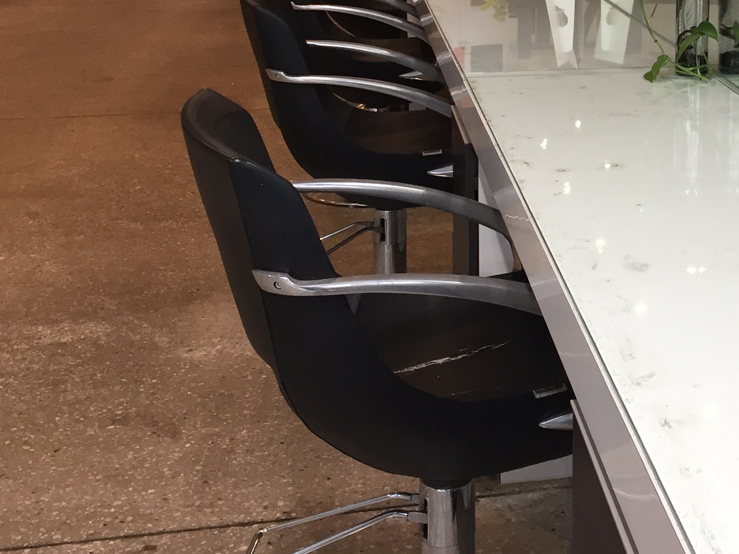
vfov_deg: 22.8
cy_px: 17
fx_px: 1324
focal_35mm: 62
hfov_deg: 30.0
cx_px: 652
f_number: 2.2
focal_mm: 4.15
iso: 32
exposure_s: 1/33
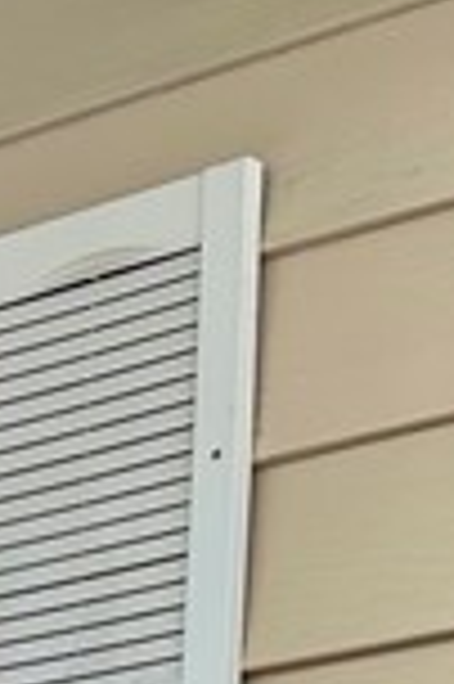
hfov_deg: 7.8
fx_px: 3185
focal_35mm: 168
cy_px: 1341
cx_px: -414
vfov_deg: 11.2
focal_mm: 6.86
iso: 80
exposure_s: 1/2591
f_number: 1.78
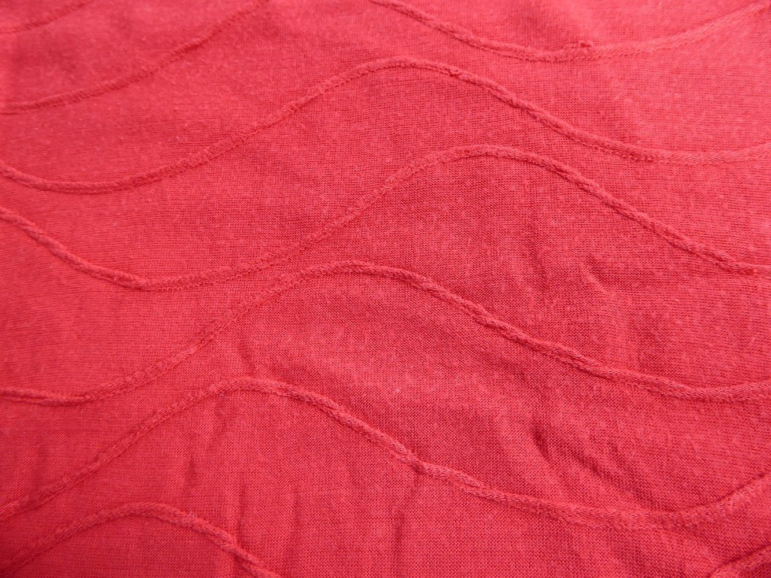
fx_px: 557
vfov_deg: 54.9
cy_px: 289
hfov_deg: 69.4
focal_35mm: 25
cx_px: 386
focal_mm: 4.3
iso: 200
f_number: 3.3
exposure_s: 1/60
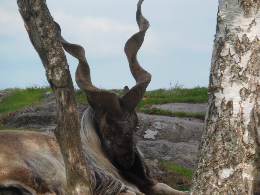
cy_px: 98
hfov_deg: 5.2
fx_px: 2884
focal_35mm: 384
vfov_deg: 3.9
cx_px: 130
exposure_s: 1/250
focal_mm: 71.1
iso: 64
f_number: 5
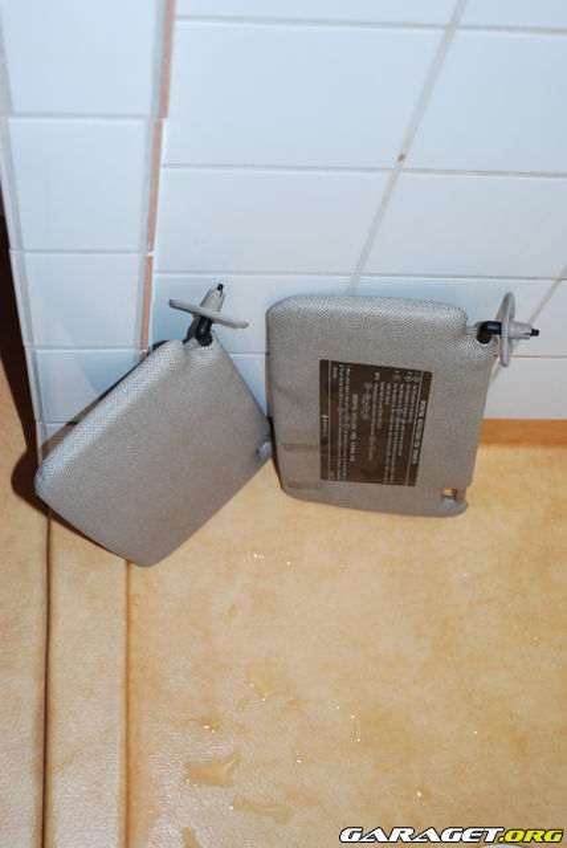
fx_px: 1414
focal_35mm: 60
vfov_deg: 33.4
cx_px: 284
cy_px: 424
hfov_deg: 22.7
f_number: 5.3
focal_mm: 40
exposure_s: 1/60
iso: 200
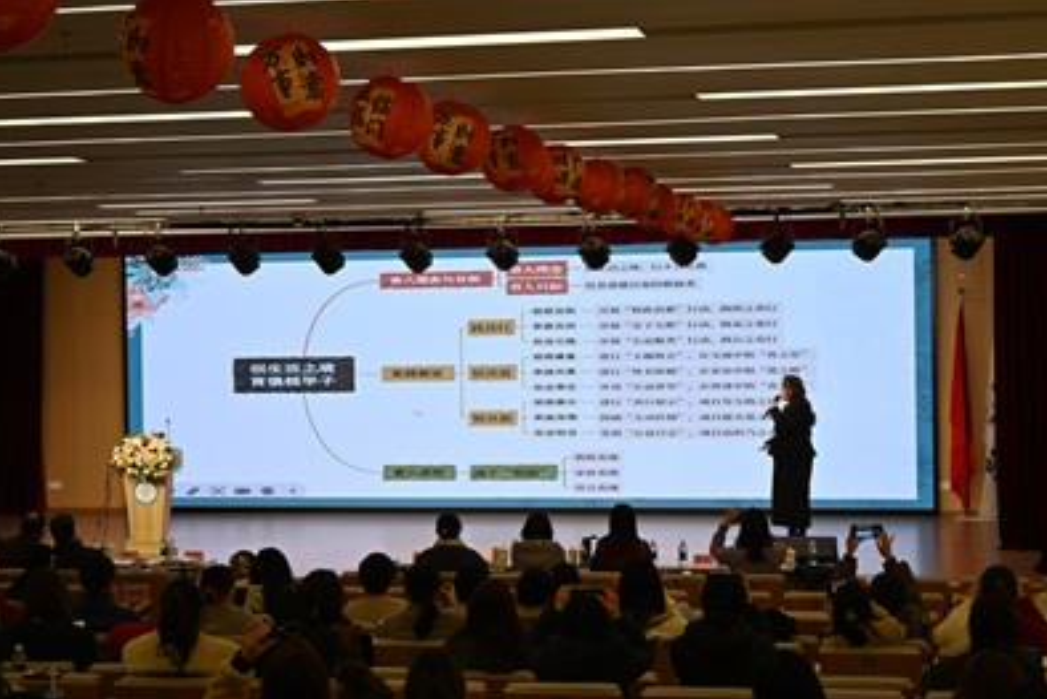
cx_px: 518
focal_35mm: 76
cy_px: 351
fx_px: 2211
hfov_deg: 26.6
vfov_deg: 18.0
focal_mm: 50
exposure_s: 1/125
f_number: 6.3
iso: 560
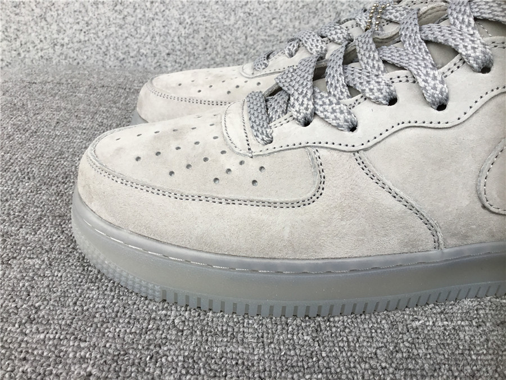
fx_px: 453
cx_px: 253
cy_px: 190
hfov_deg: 58.4
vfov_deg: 45.4
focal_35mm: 31
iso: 25
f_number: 2.4
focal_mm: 3.3
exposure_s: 1/100
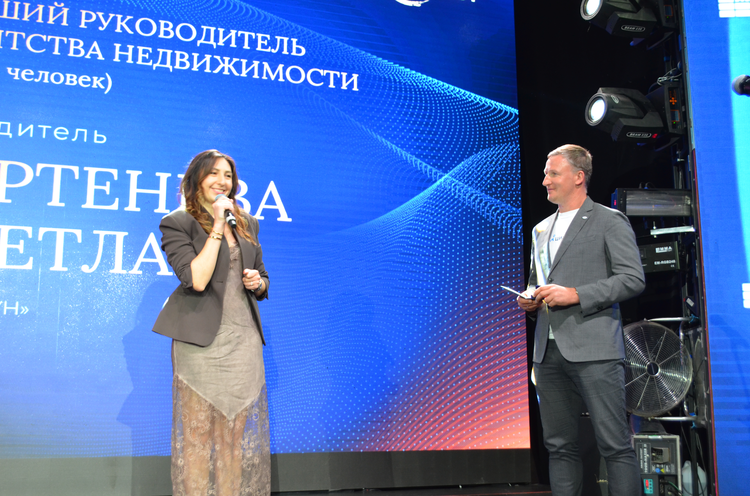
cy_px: 248
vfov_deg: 34.1
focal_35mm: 39
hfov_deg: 49.6
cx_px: 375
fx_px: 811
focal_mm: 26
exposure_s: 1/40
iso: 800
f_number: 4.2
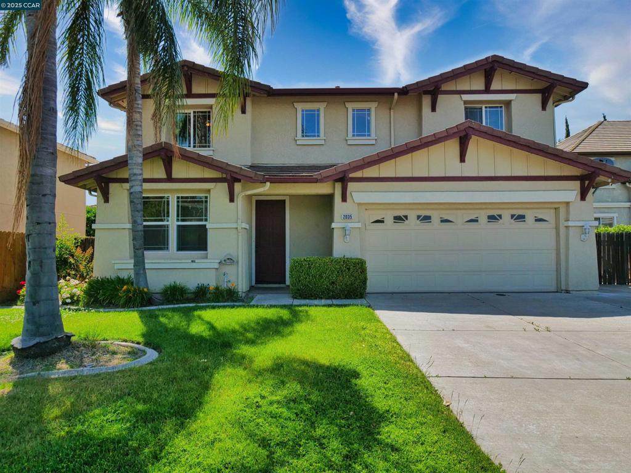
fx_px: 401
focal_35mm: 22
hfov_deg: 76.4
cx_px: 316
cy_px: 236
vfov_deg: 61.1
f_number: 5.6
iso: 320
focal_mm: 11
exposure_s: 1/1300
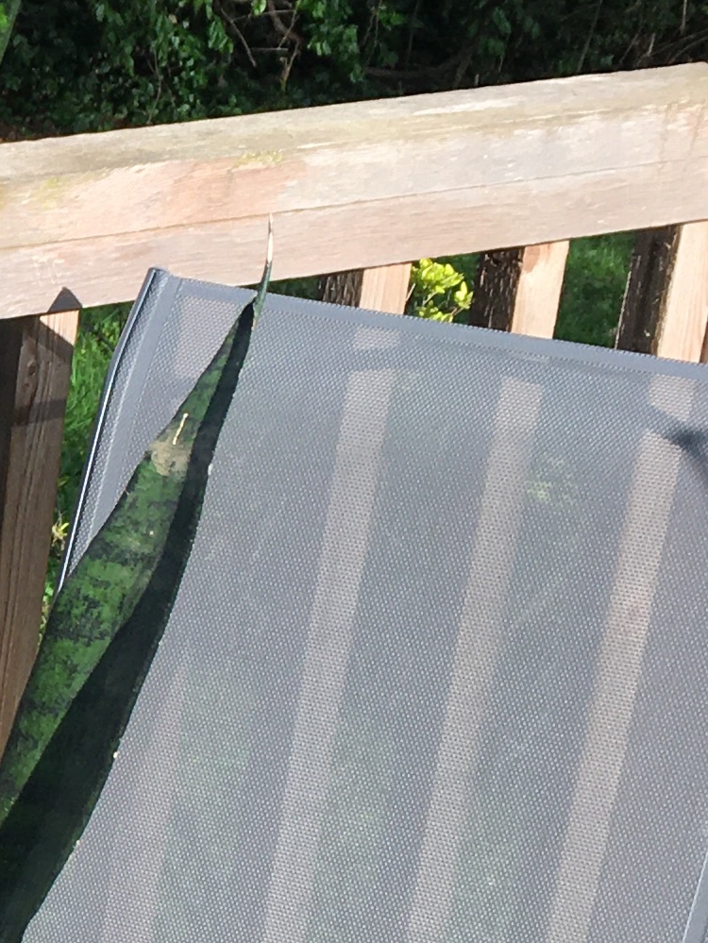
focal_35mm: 117
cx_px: -666
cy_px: 765
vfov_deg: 16.7
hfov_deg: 11.5
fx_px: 3189
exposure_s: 1/469
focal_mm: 4.15
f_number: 2.2
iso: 25
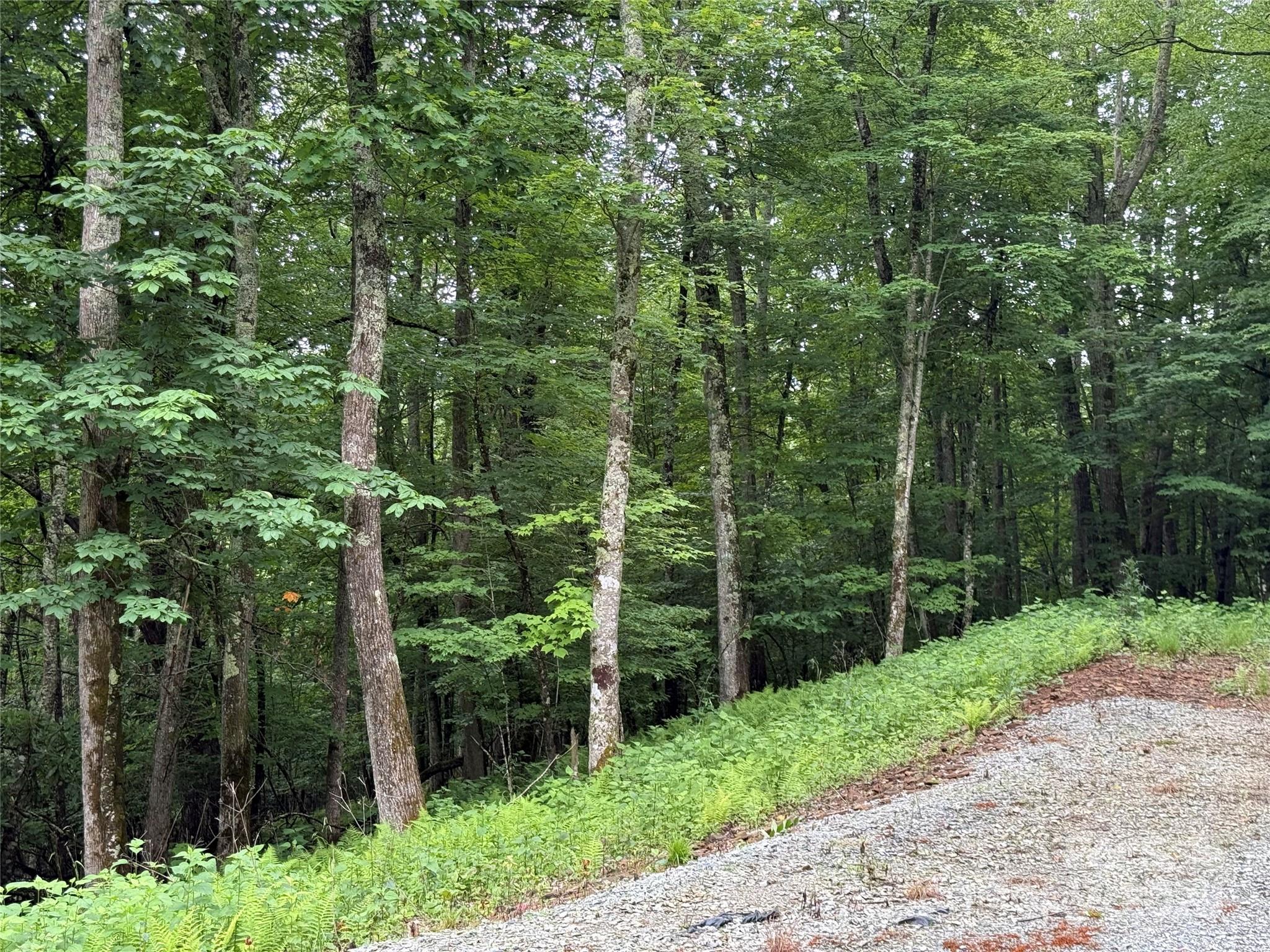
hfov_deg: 39.7
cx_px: 635
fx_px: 1761
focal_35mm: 48
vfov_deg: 30.3
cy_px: 476
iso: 100
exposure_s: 1/250
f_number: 1.78
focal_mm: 6.76
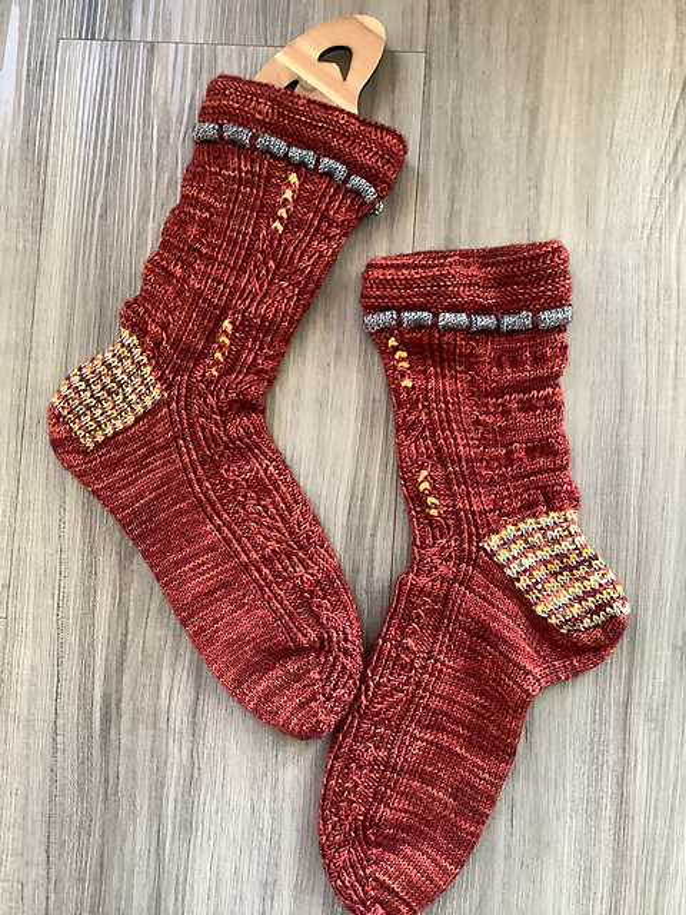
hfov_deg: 45.4
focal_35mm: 31
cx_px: 343
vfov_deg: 58.4
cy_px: 458
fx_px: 819
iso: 200
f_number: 2.4
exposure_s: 1/60
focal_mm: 3.3
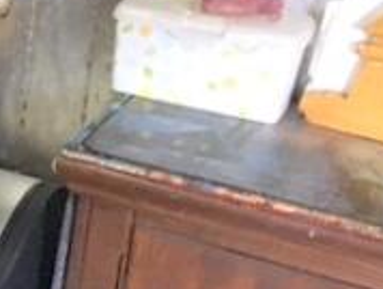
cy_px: 140
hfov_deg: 16.9
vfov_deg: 14.3
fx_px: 1152
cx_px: -209
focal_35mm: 104
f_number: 2.2
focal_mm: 4.15
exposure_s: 1/15
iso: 250
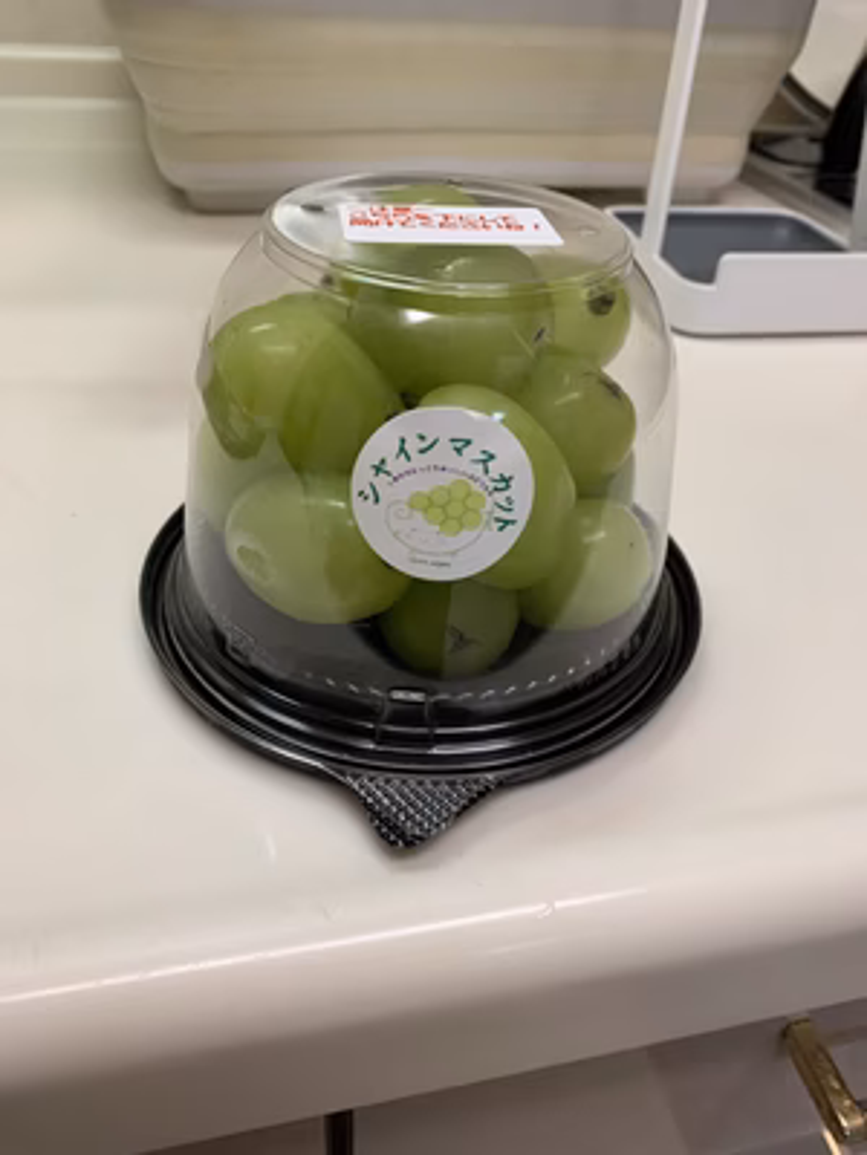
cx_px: 434
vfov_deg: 67.3
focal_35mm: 26
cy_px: 578
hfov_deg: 53.1
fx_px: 868
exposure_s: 1/50
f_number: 1.8
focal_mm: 4.25
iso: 80
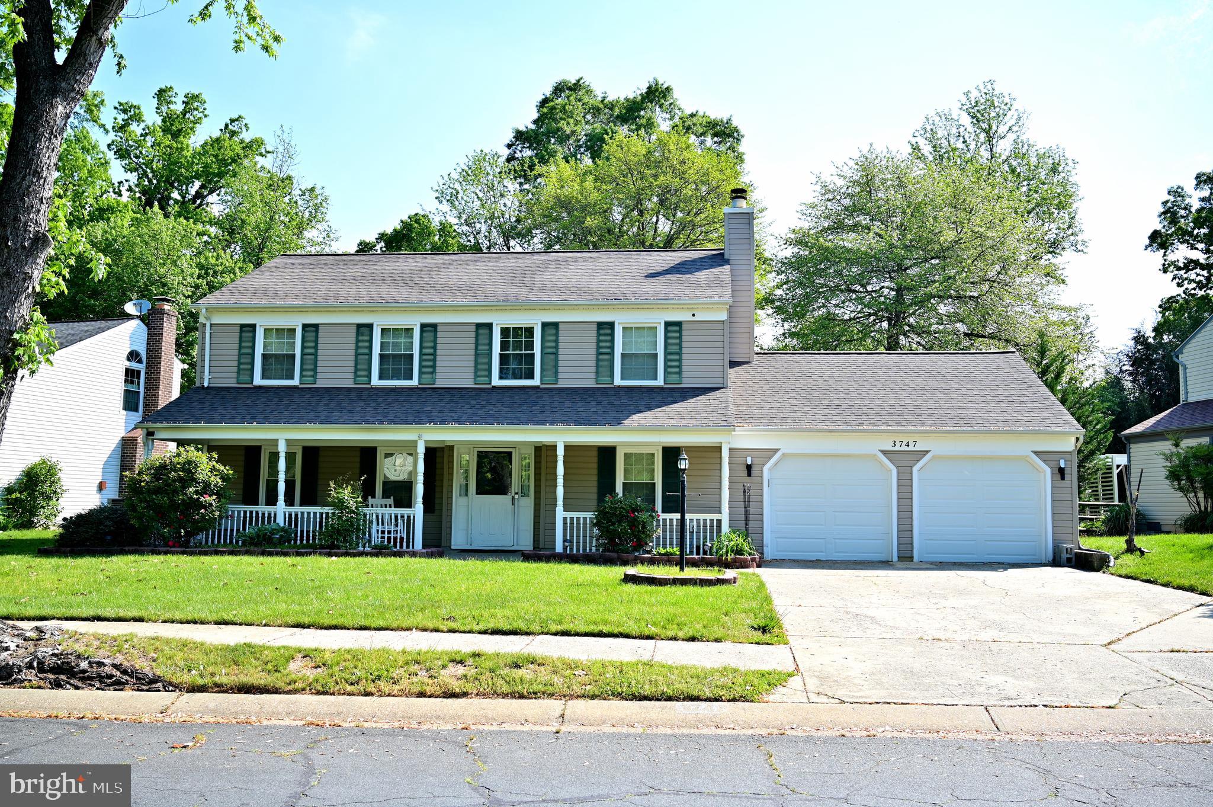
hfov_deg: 60.3
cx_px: 606
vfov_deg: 42.3
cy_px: 404
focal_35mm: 31
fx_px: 1044
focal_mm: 31
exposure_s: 1/80
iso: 100
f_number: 5.6
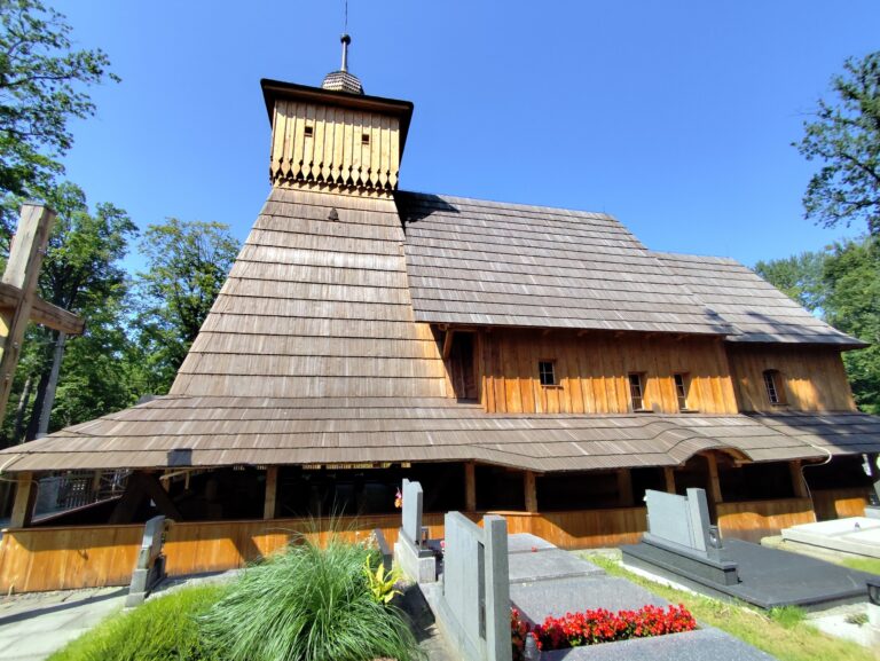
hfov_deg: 94.5
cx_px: 440
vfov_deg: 78.2
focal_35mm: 16
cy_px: 330
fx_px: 407
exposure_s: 1/912
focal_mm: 1.65
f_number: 2.2
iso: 50
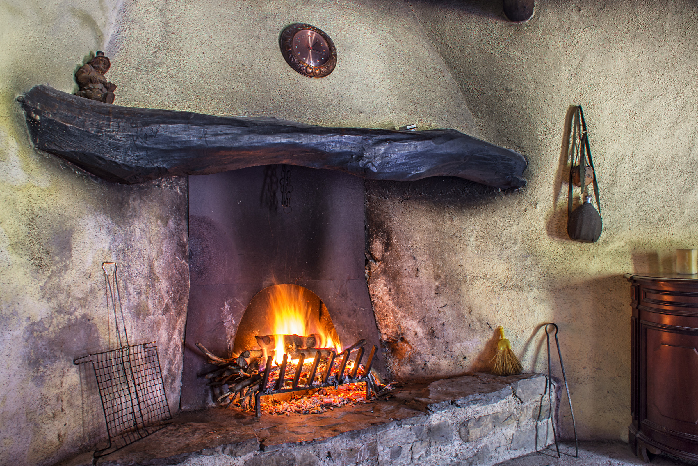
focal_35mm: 27
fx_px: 523
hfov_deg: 67.4
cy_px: 233
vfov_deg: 47.9
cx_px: 349
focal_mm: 18
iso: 100
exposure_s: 3
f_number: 5.6
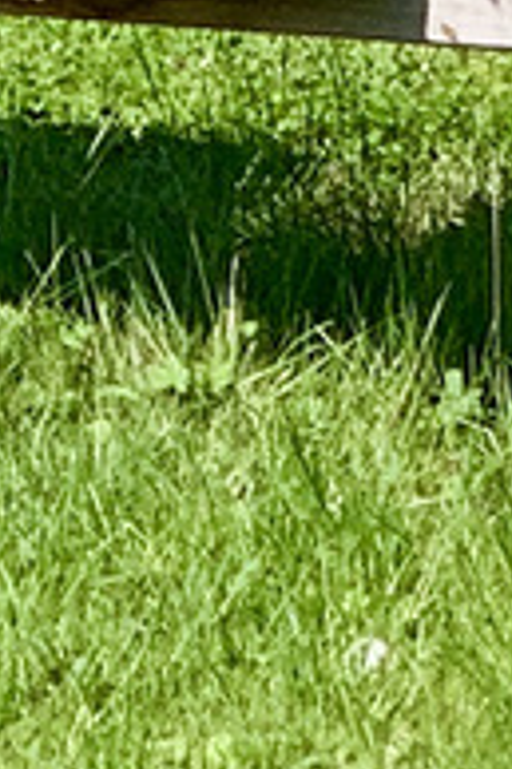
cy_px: -460
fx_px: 6112
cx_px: 119
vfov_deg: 7.1
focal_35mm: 286
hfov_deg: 4.8
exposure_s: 1/761
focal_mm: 6
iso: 16
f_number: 2.4
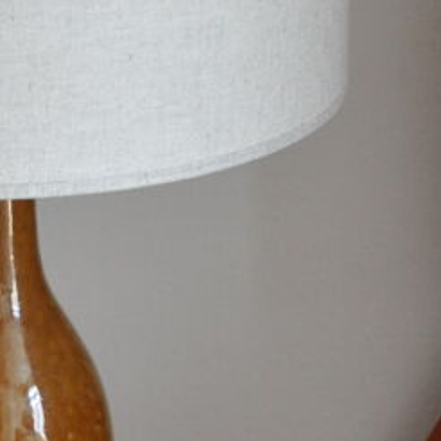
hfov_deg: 4.7
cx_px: -79
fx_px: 5391
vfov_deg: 4.7
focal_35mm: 374
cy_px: 218
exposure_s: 1/50
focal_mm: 80
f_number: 5.3
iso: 1600
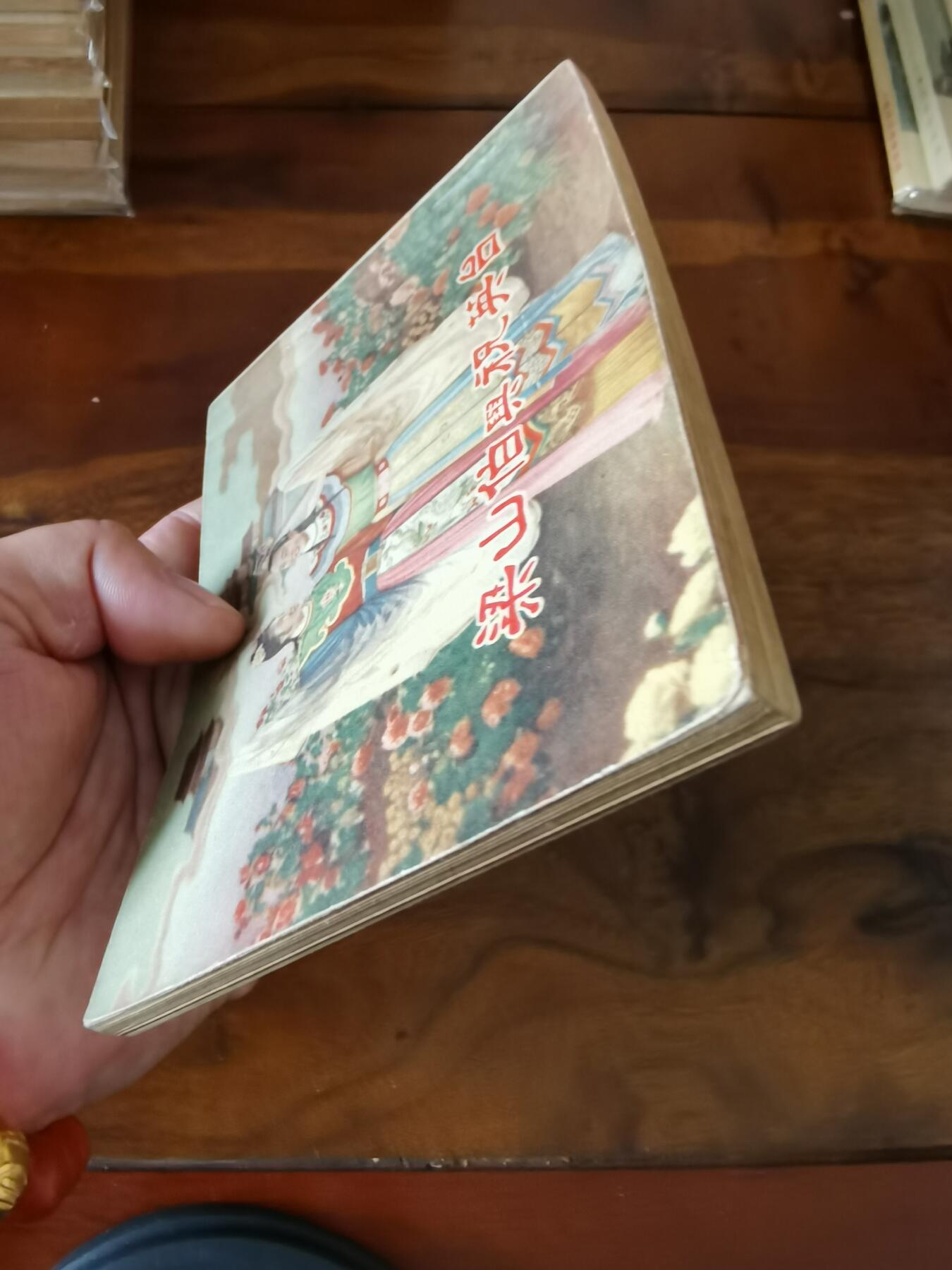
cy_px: 635
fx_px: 990
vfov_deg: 65.3
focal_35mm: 27
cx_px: 476
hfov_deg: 51.4
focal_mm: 2.26
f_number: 2.2
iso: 500
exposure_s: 1/25
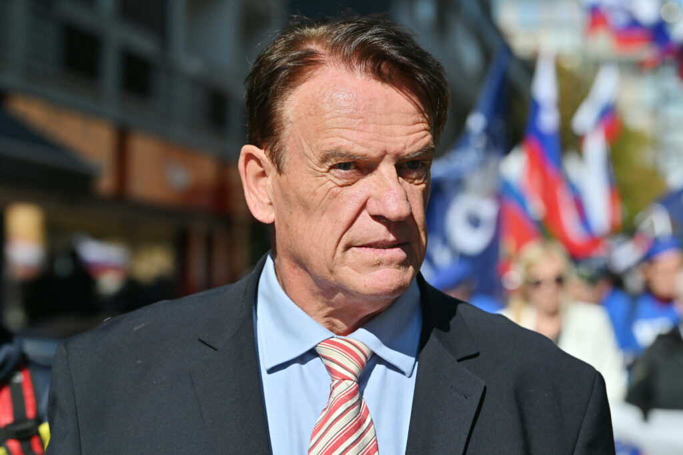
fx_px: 1992
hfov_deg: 19.5
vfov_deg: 13.0
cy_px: 228
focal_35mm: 105
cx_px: 342
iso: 160
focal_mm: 105
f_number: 5.6
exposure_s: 1/2500
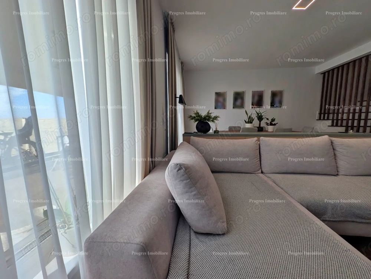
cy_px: 140
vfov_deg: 89.9
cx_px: 186
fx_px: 139
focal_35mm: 13
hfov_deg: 106.2
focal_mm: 1.54
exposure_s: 1/115
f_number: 2.2
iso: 30
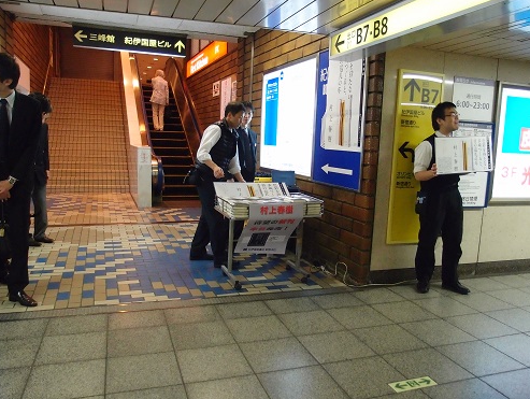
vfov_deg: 48.3
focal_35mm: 29
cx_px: 267
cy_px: 198
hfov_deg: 61.6
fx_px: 445
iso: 800
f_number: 1.8
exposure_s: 1/250
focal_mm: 6
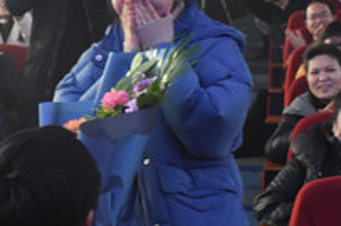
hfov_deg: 18.4
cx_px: 74
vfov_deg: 12.4
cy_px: 136
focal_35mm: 111
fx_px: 1047
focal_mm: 23
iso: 2000
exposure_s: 1/60
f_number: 3.8
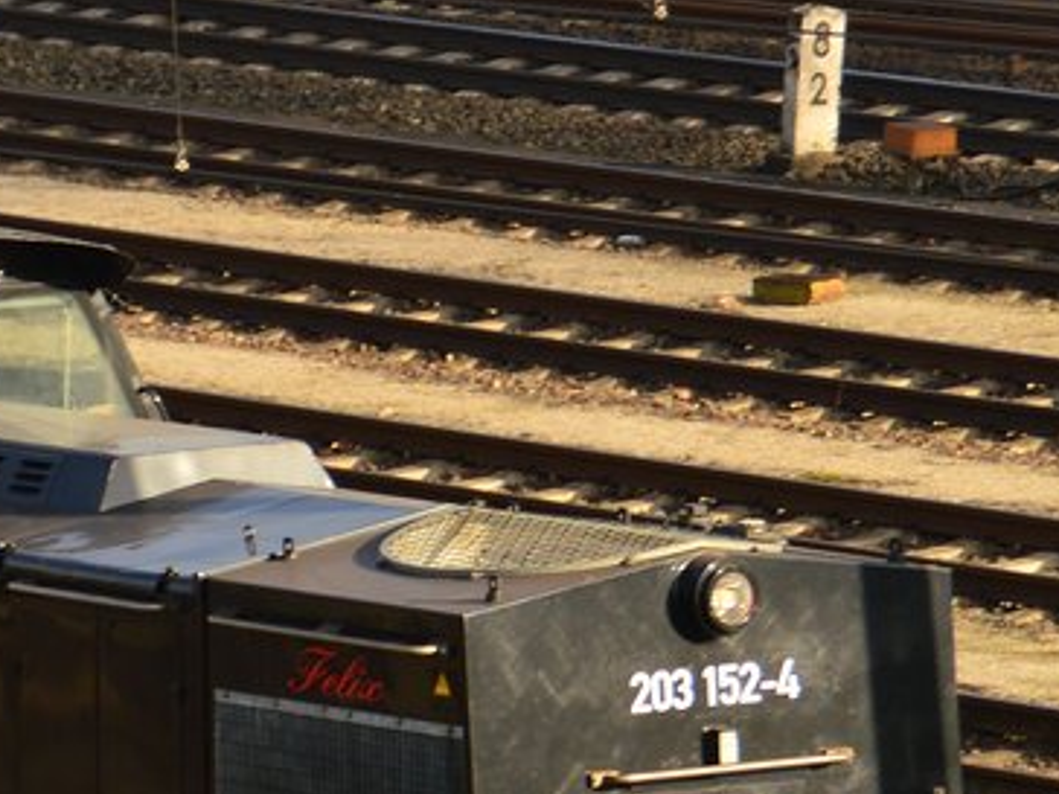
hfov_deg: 3.1
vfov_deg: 2.3
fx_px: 19628
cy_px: 810
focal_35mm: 642
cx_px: -160
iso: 200
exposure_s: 1/200
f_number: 8
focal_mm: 135
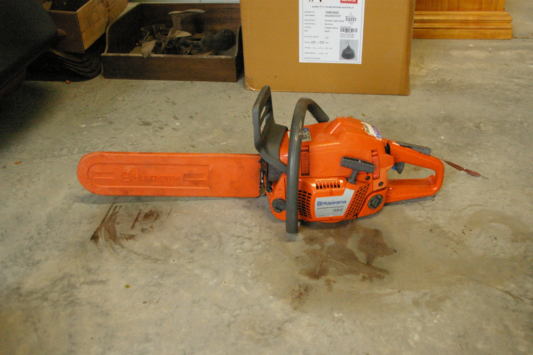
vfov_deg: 35.5
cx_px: 266
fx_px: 555
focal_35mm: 38
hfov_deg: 51.3
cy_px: 178
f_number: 6.7
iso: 3200
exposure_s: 1/90
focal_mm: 25
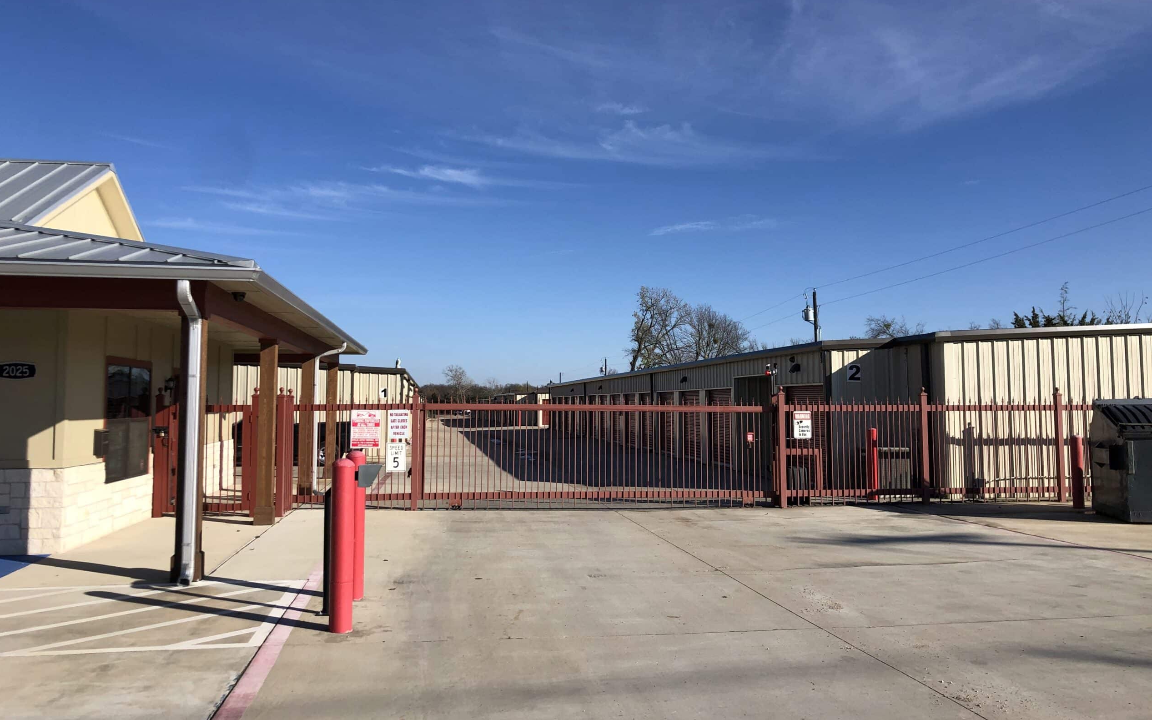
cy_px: 352
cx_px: 580
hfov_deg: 62.9
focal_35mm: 30
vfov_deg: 41.8
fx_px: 942
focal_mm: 4
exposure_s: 1/2667
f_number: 1.8
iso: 20
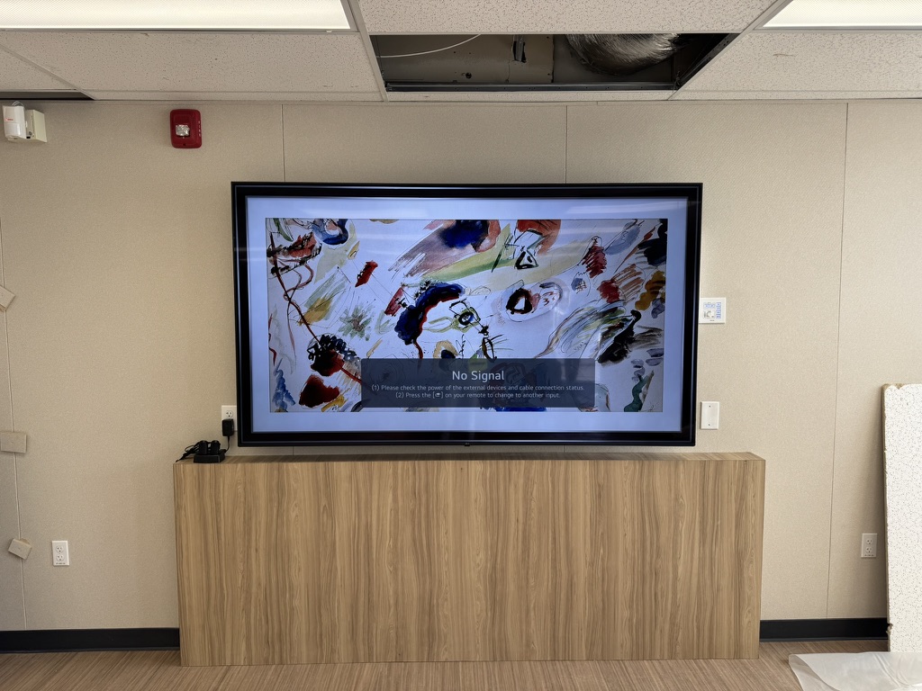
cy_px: 346
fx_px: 639
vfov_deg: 56.8
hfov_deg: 71.6
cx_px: 461
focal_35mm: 24
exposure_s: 1/143
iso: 64
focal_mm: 6.76
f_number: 1.78
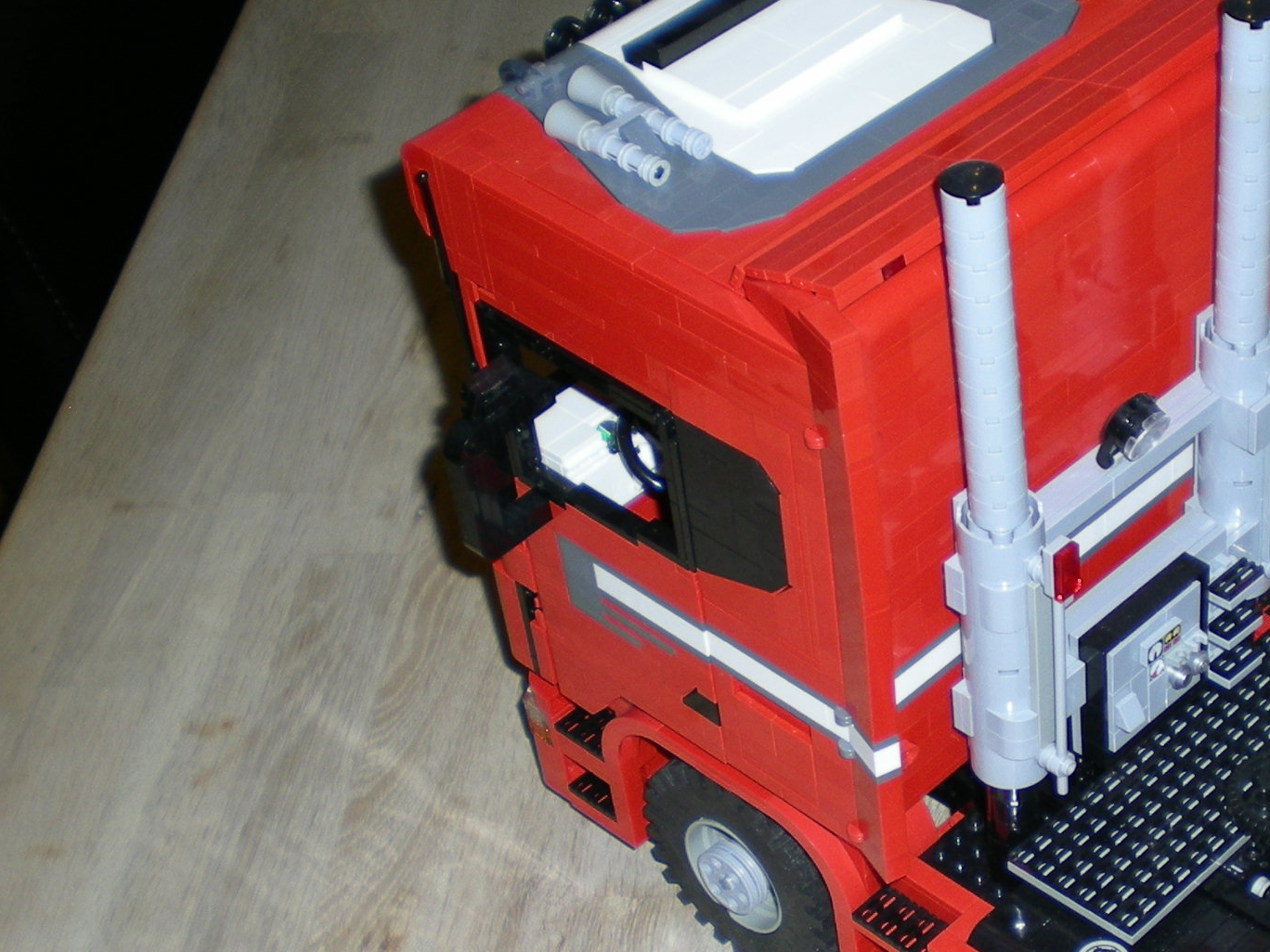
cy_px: 677
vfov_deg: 20.3
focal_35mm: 72
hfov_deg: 26.7
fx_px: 2642
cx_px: 962
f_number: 3.1
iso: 50
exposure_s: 1/60
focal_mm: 6.3
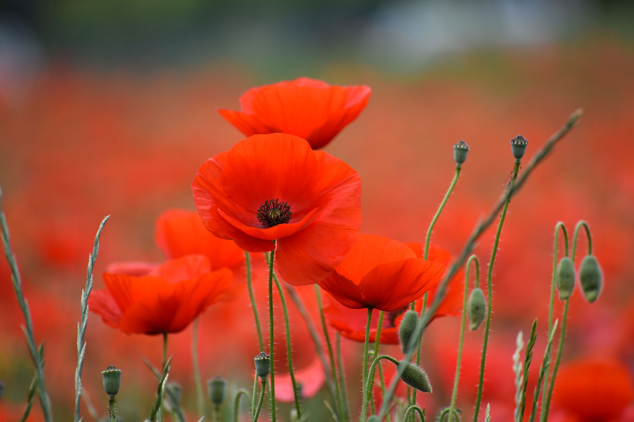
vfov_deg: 3.4
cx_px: 317
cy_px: 211
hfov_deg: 5.1
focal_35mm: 405
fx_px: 7132
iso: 200
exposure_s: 1/640
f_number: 6
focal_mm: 270
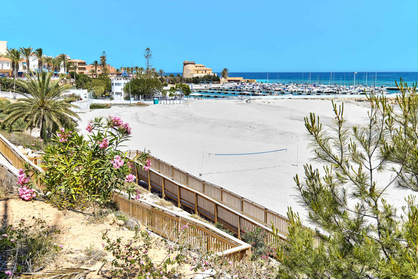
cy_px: 140
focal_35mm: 36
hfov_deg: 53.1
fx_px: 418
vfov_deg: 36.9
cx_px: 209
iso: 250
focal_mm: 24
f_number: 7.1
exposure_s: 1/1100
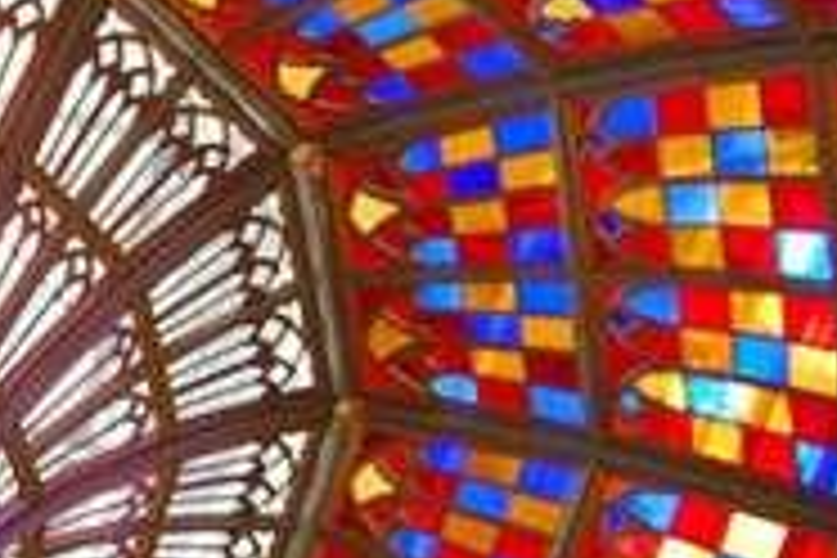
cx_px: -171
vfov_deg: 11.8
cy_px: 432
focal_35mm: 116
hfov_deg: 16.9
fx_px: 2697
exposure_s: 1/60
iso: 720
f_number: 3.5
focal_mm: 18
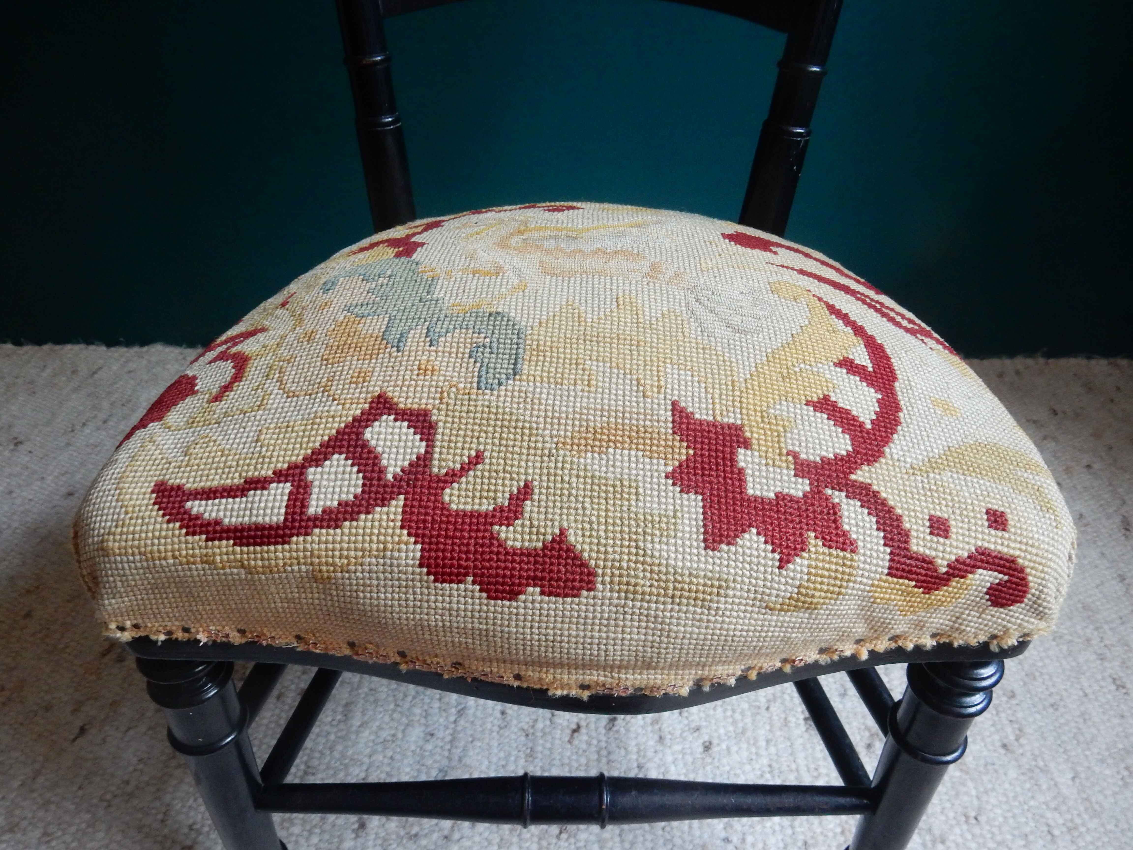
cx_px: 566
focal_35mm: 25
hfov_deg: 69.4
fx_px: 818
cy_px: 425
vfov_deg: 54.9
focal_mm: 4.5
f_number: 3.7
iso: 400
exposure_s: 1/30
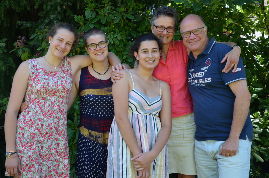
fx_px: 470
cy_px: 89
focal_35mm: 63
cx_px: 134
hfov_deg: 32.0
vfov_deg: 21.5
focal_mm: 42
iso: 250
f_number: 5.6
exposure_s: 1/125
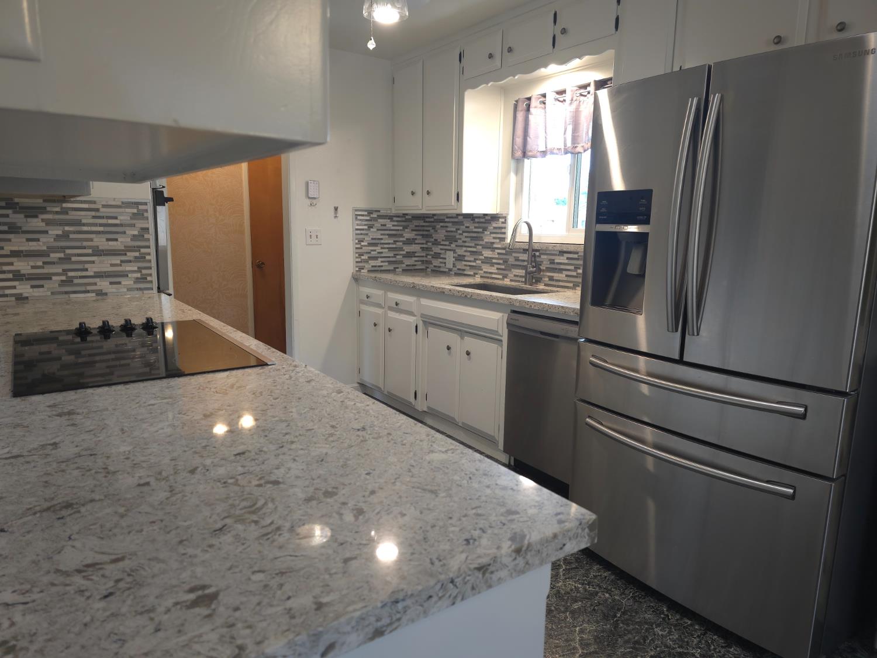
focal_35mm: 23
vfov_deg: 58.9
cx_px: 438
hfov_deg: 73.9
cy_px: 329
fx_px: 583
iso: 125
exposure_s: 1/60
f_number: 1.7
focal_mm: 6.3
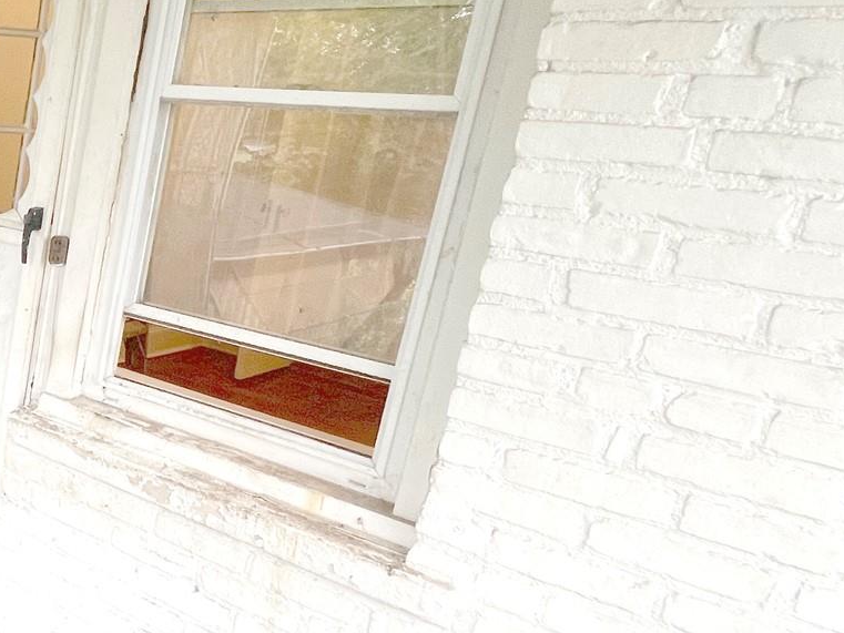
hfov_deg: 34.7
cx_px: -278
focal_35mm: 35
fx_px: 853
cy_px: 297
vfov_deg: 40.7
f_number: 1.8
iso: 100
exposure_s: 1/99
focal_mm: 1.57
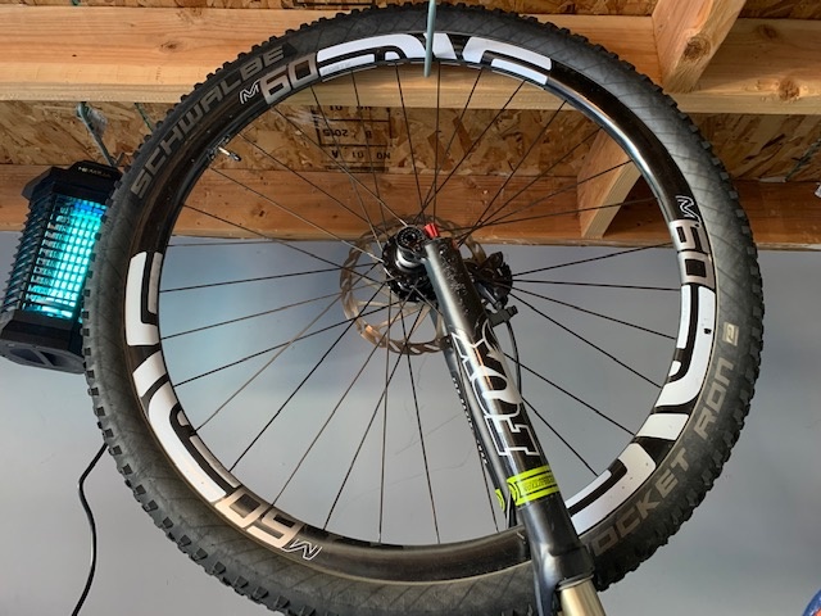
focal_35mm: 26
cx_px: 410
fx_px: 617
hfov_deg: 67.3
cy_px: 308
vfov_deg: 53.1
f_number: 1.8
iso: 400
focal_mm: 4.25
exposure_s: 1/40
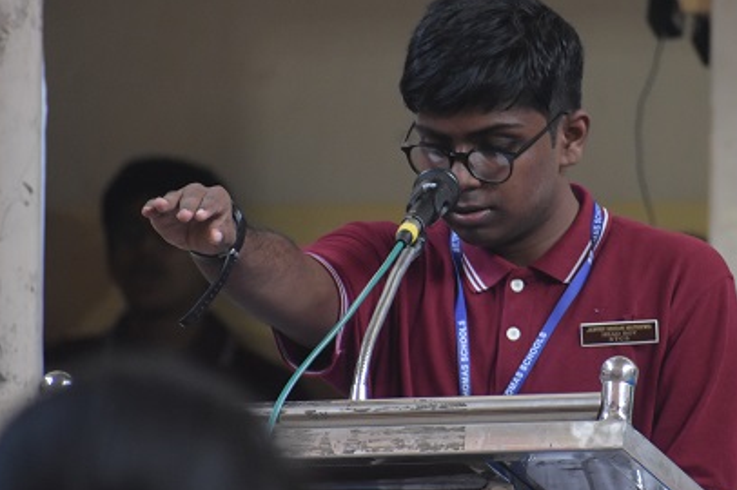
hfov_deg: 3.6
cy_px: 207
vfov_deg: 2.4
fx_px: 11803
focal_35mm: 577
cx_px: 470
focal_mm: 260
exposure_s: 1/160
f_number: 6
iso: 2000
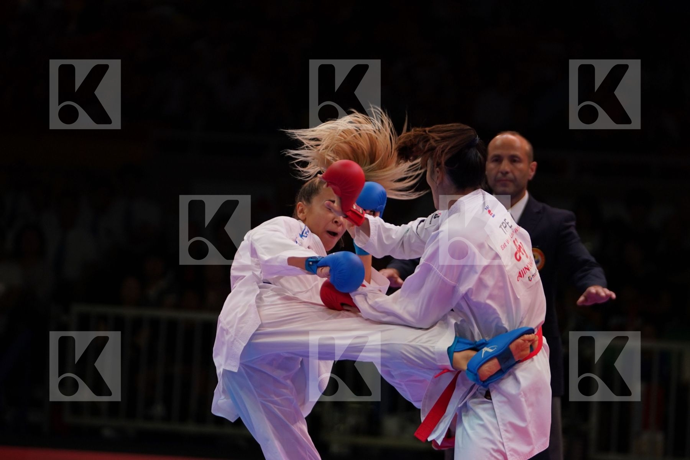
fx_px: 4619
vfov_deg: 5.7
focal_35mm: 241
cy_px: 230
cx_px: 345
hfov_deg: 8.5
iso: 500
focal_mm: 161
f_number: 2.8
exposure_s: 1/1000
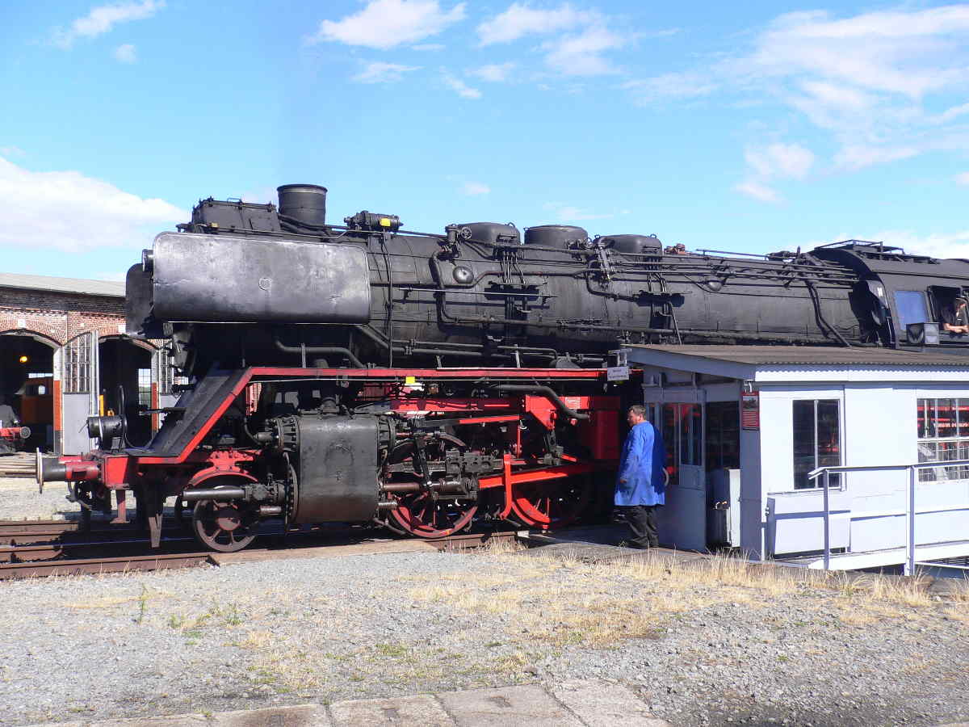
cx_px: 484
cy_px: 364
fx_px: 980
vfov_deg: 40.7
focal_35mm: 35
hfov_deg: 52.6
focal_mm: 5.8
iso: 100
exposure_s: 1/320
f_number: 5.6
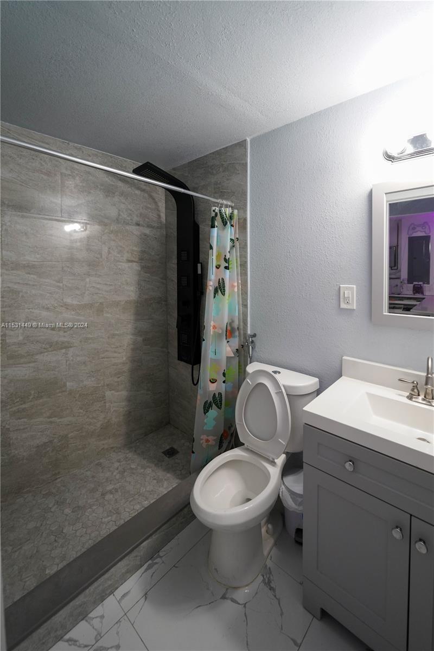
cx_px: 217
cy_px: 326
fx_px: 266
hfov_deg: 78.5
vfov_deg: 101.5
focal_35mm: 15
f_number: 3.5
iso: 1000
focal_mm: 14.7
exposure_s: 1/80
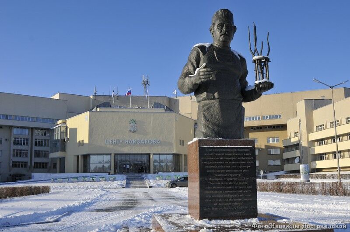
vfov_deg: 36.8
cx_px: 175
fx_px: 350
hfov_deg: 53.2
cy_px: 116
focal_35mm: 36
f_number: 8
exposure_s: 1/640
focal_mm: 24
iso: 200
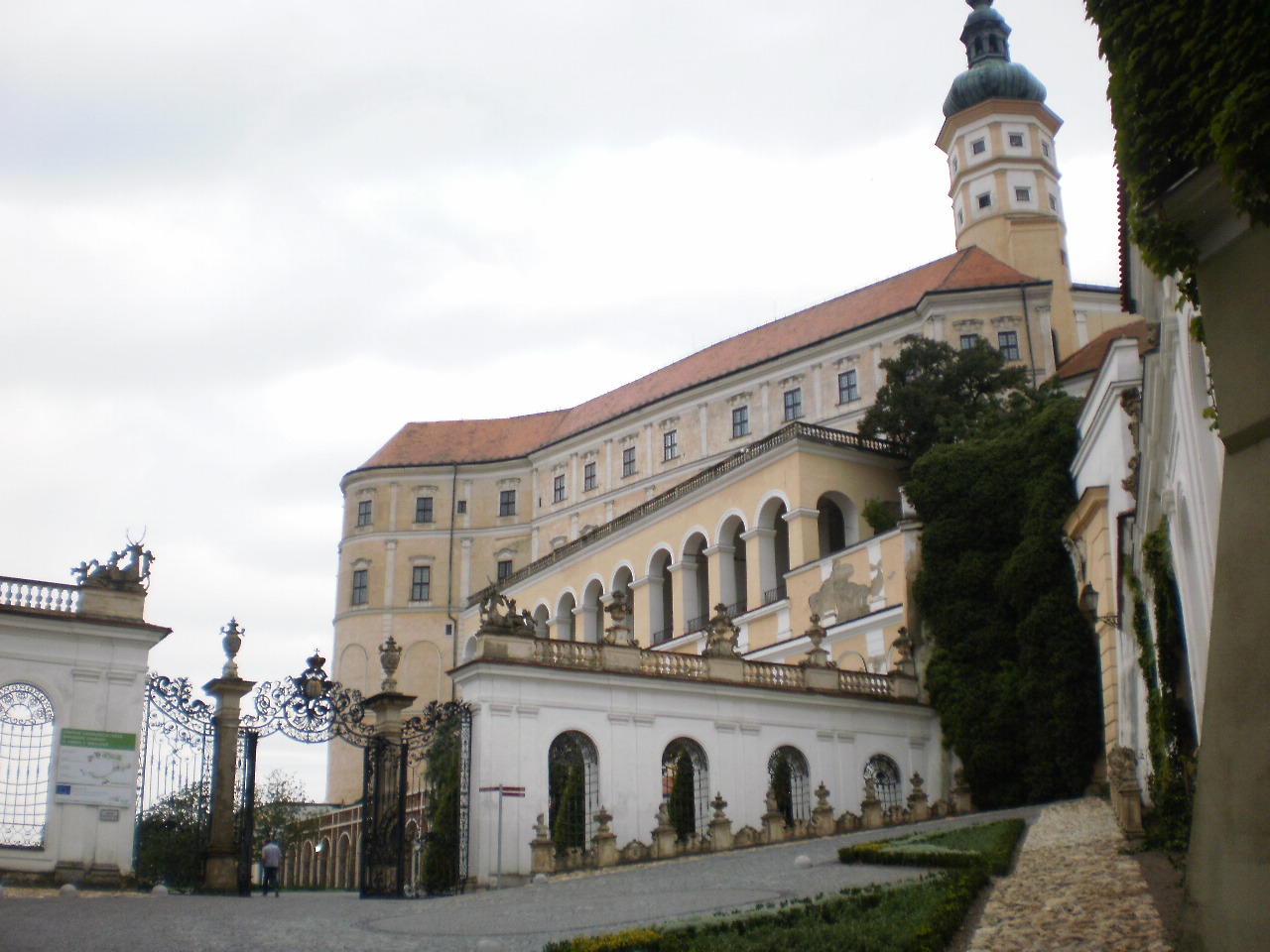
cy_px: 476
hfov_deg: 49.0
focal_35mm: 38
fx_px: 1394
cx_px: 635
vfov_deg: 37.7
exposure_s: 1/60
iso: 100
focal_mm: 6.3
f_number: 3.1
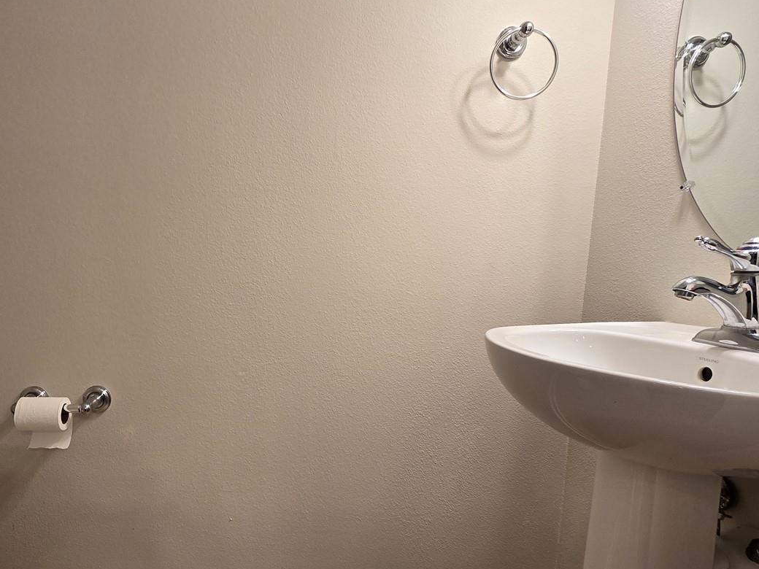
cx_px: 292
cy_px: 335
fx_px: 439
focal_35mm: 20
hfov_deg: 80.5
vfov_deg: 65.5
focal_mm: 2.2
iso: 100
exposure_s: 1/60
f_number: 2.2
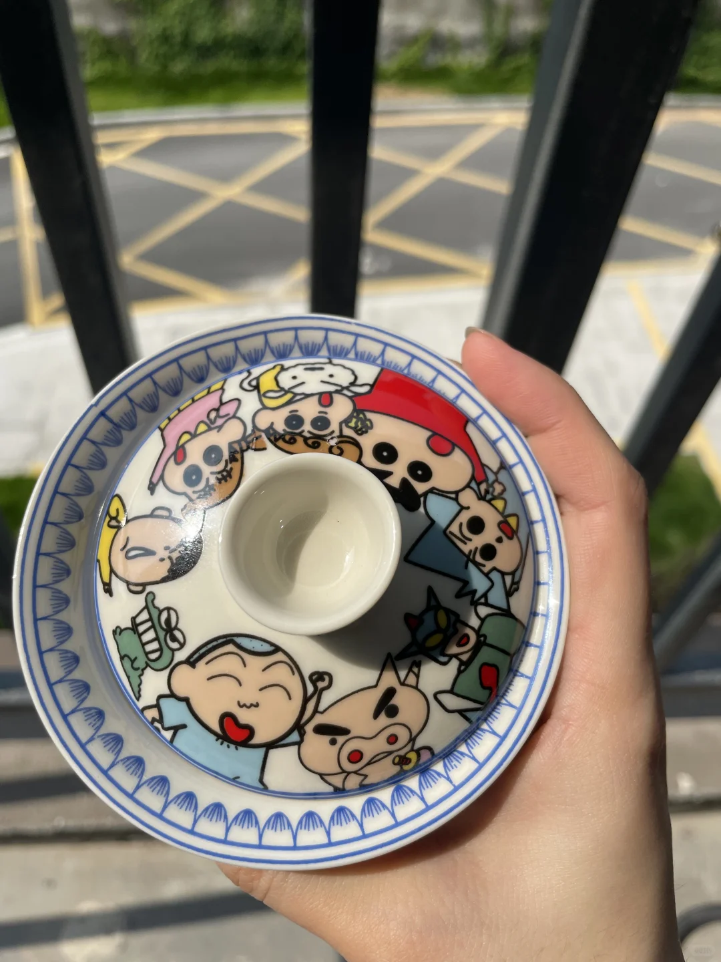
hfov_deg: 53.1
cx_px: 360
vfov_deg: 67.3
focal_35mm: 26
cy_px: 481
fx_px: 722
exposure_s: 1/5291
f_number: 1.6
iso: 32
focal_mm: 4.2
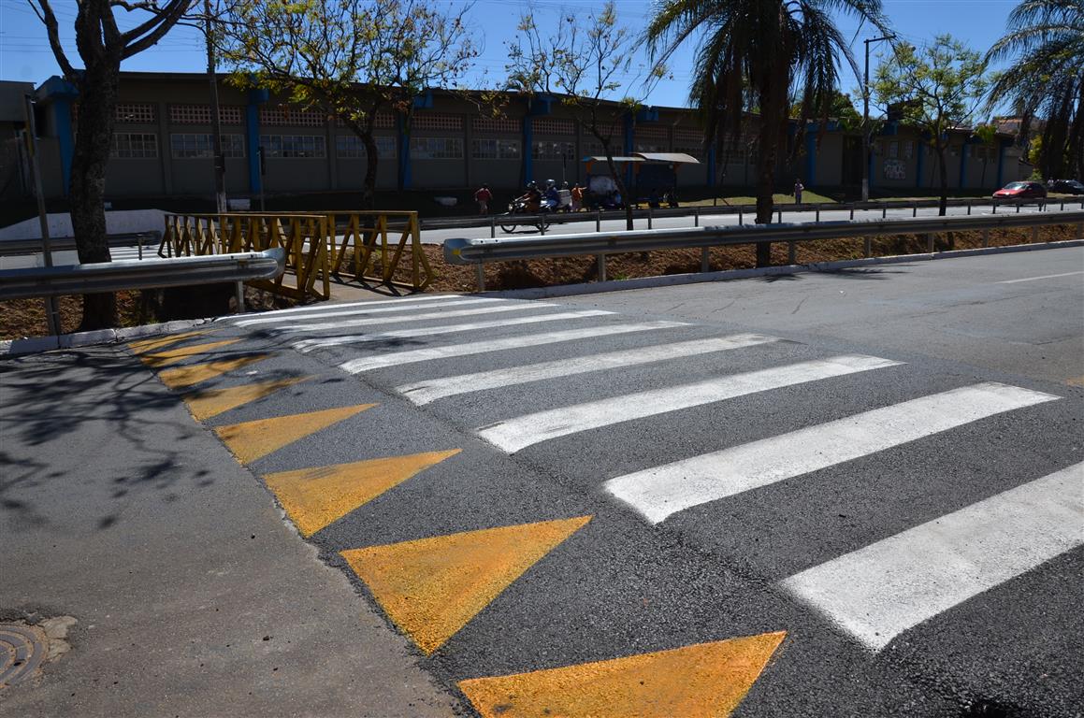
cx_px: 542
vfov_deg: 47.7
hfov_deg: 67.5
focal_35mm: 27
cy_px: 359
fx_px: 811
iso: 100
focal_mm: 18
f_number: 8
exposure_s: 1/250
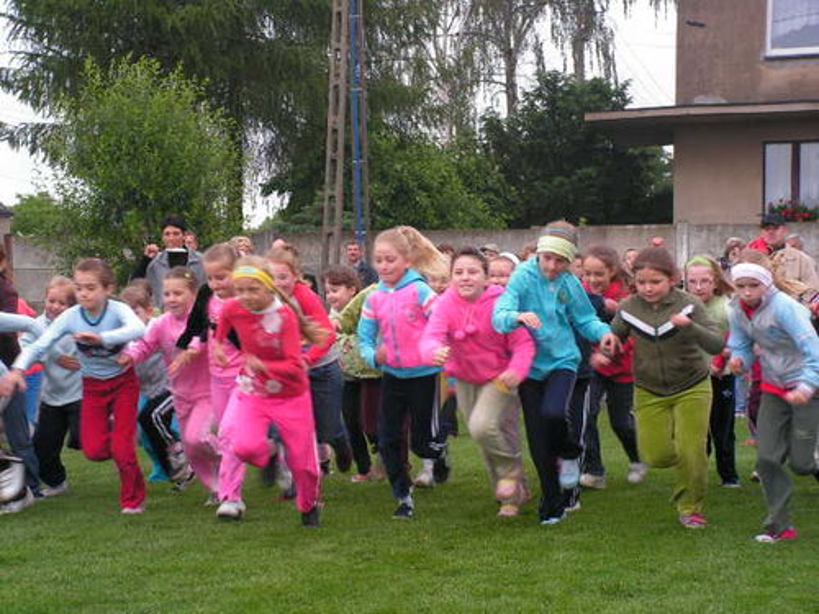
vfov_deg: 17.0
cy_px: 307
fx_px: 2058
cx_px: 410
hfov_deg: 22.5
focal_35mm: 87
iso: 100
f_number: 3.3
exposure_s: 1/125
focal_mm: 14.5
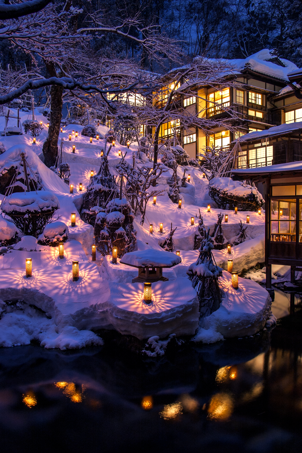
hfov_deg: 38.4
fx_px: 434
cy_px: 226
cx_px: 151
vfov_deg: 55.1
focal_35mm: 34
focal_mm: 23
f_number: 9.5
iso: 200
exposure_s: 15
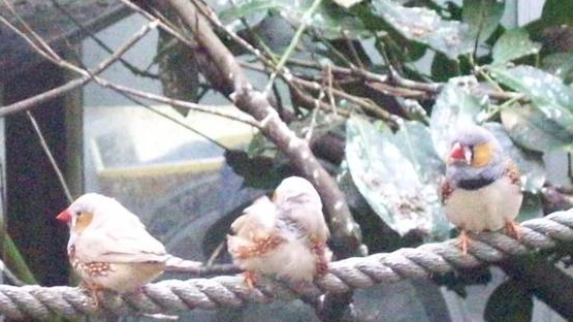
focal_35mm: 220
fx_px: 3342
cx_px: 191
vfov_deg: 5.5
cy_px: 146
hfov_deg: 9.8
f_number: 3.8
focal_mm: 11.6
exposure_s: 1/50.1
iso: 800
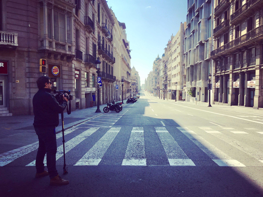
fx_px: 220
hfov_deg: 61.7
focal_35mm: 29
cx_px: 132
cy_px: 98
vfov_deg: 48.2
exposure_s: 1/1603
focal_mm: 4.15
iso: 25
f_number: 2.2
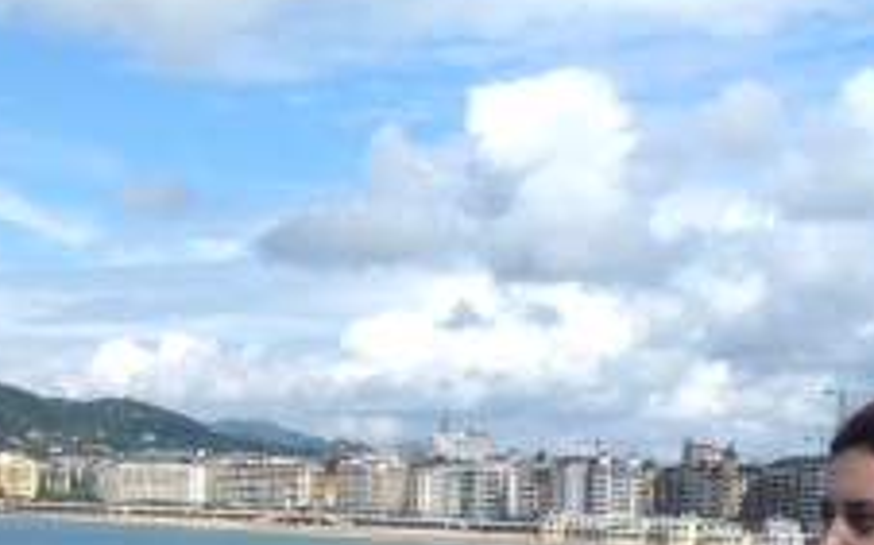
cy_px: 684
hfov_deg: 26.5
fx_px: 1857
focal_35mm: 78
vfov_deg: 15.9
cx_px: 433
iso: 100
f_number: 2
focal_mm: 3.54
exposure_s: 1/1162
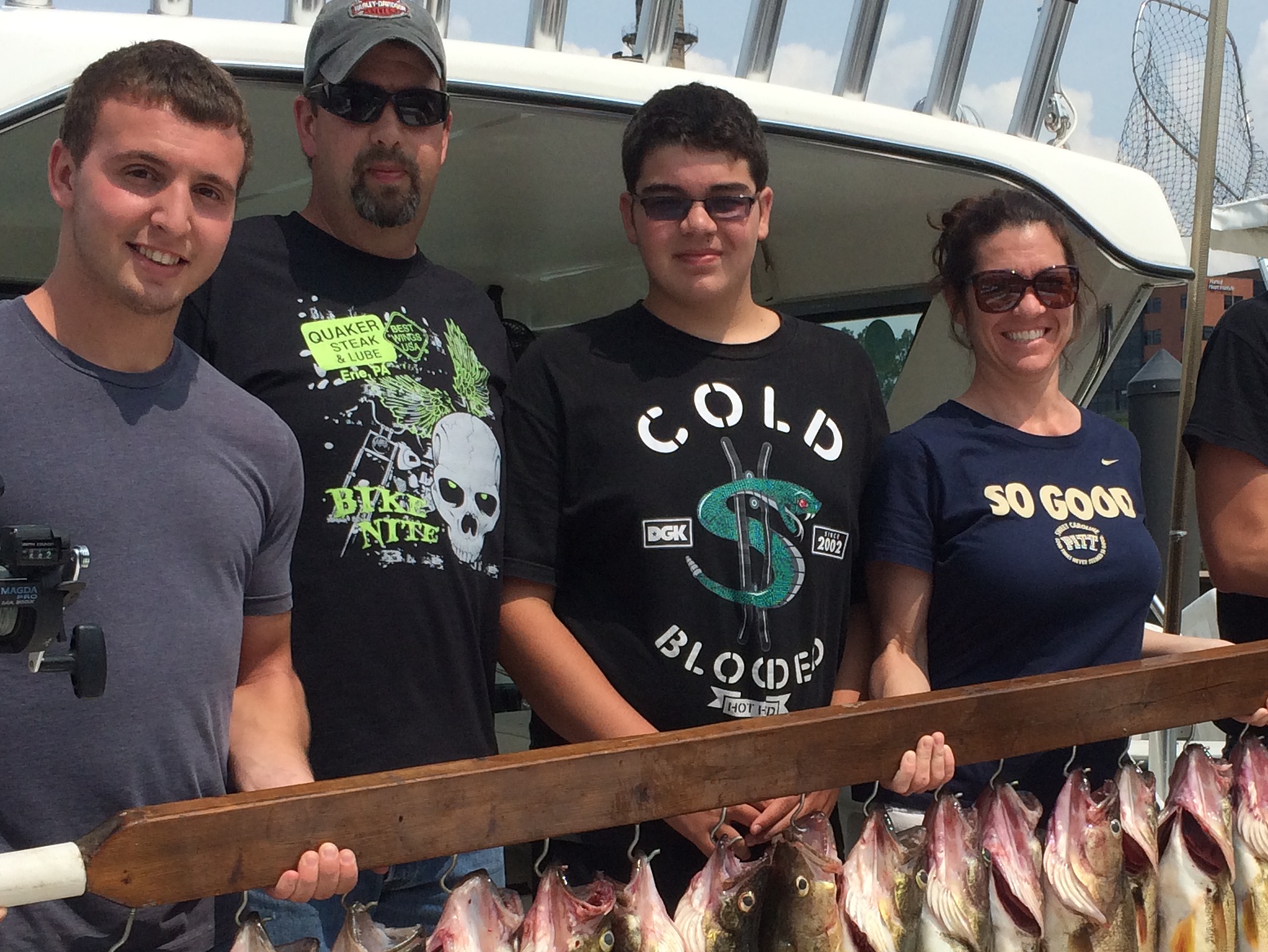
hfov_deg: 30.5
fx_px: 2308
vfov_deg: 23.1
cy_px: 713
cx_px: 851
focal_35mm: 63
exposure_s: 1/3731
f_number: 2.2
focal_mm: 4.12
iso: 40
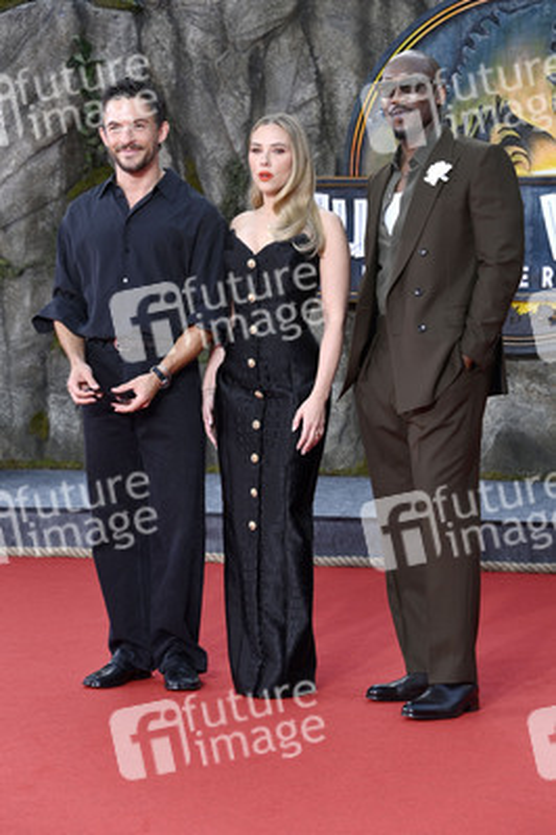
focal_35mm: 135
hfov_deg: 10.1
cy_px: 418
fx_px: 3133
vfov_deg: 15.2
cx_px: 278
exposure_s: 1/200
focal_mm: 135
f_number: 8
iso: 640
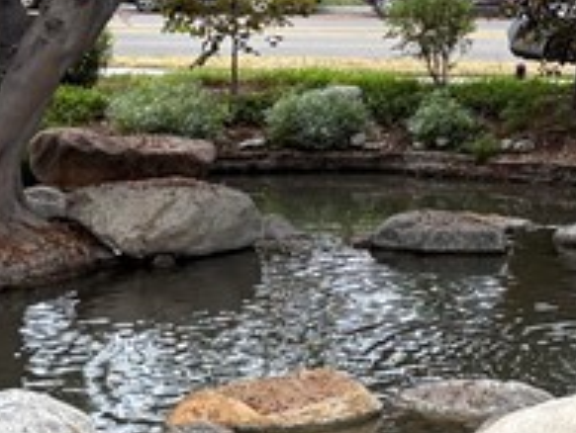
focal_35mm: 137
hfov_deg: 14.3
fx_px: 2282
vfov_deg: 10.8
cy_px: 187
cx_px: 413
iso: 50
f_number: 1.6
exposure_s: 1/552
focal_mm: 5.96
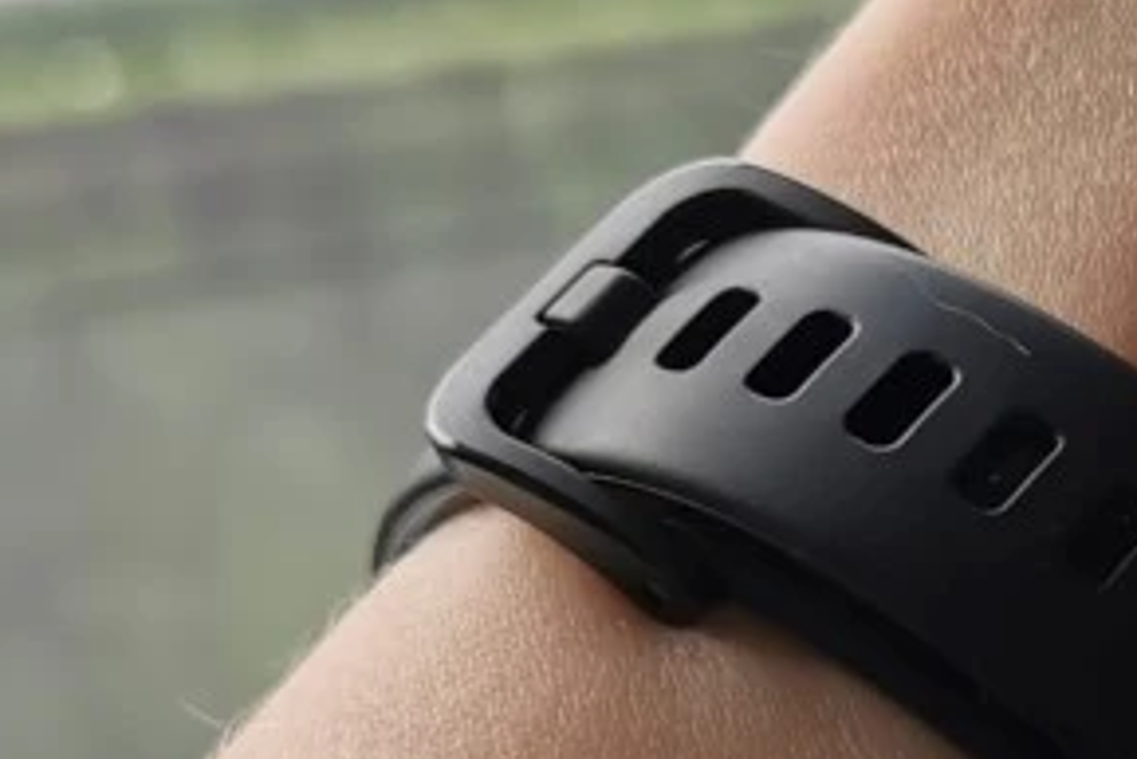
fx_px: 3823
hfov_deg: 16.5
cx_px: 1161
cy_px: 704
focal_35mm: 121
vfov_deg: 11.3
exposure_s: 1/218
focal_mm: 5.56
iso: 50
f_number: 1.6
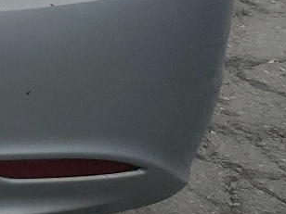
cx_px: -372
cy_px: -167
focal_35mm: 135
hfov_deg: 12.1
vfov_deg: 10.4
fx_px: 1115
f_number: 1.5
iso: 50
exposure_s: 1/2500
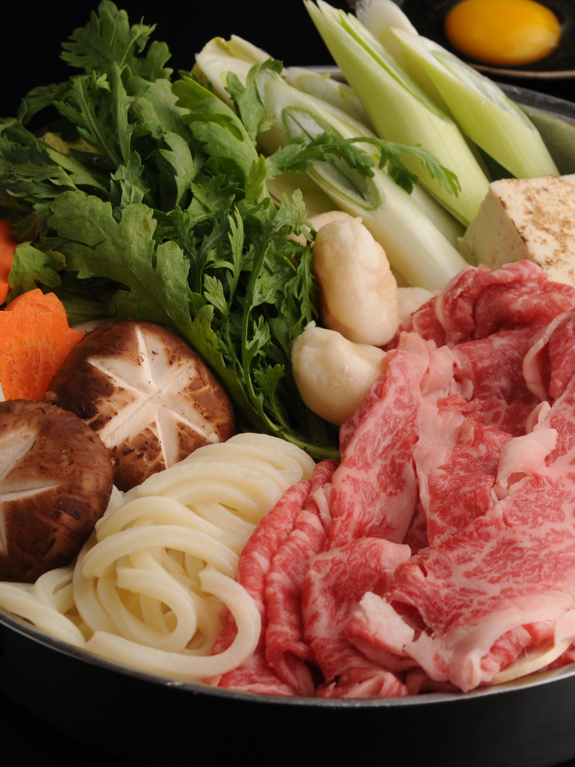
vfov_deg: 18.7
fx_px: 2326
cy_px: 386
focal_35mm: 105
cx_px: 377
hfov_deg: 14.1
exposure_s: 1/125
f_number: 11
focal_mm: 48
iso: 400
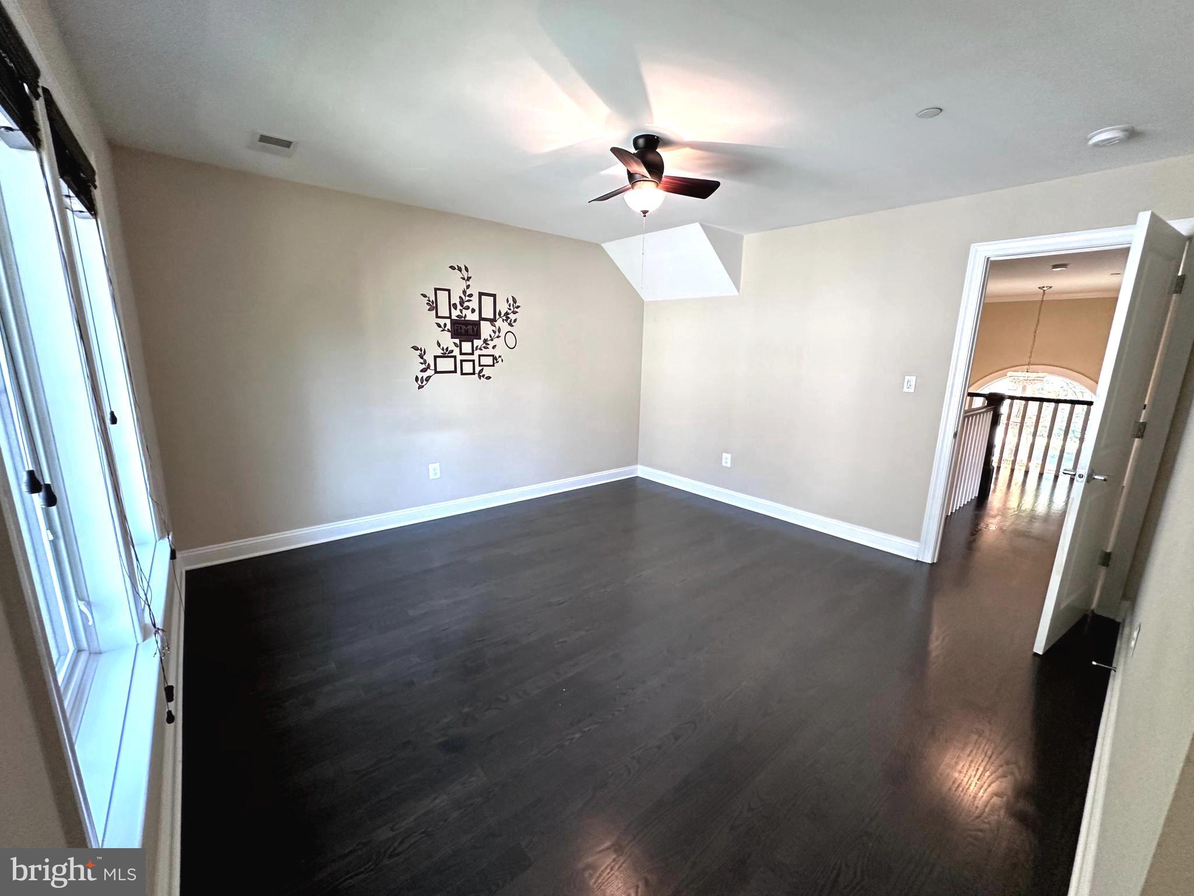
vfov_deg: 85.7
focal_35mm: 14
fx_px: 483
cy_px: 448
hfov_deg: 102.1
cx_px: 597
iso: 250
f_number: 2.2
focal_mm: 2.22
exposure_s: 1/120
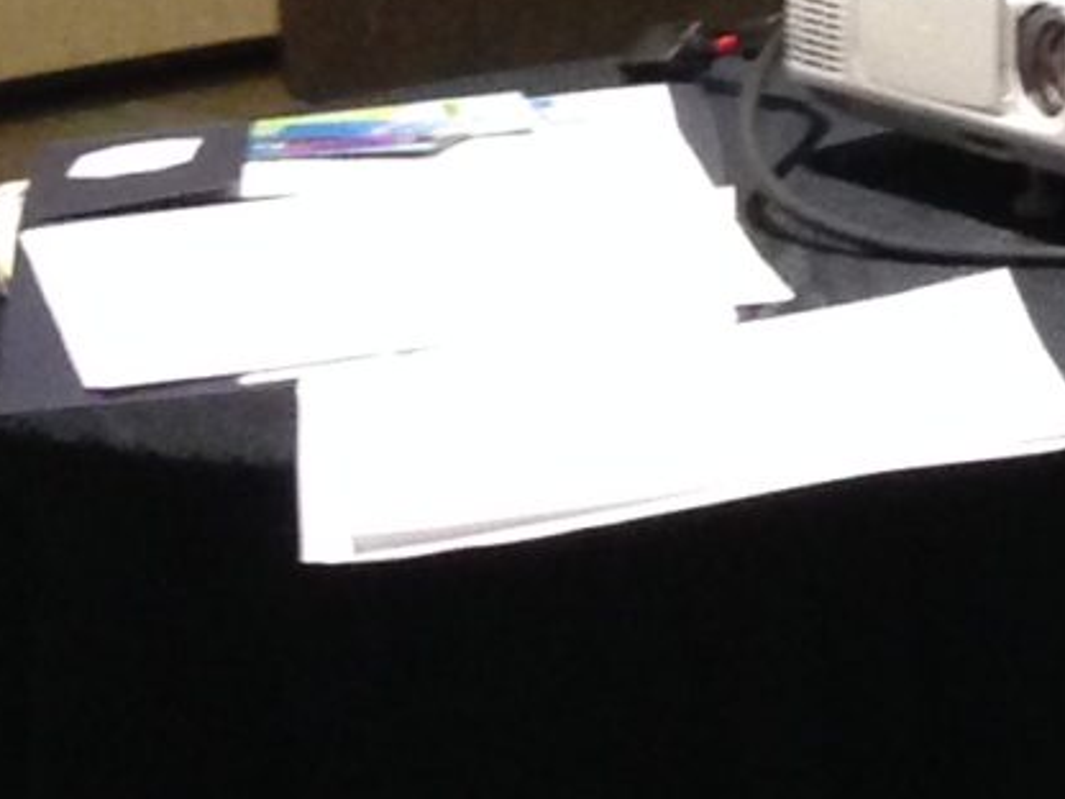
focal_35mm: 203
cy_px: -200
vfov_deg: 7.3
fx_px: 6246
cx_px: 3218
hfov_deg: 8.2
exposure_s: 1/20
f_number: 2.4
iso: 250
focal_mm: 4.12
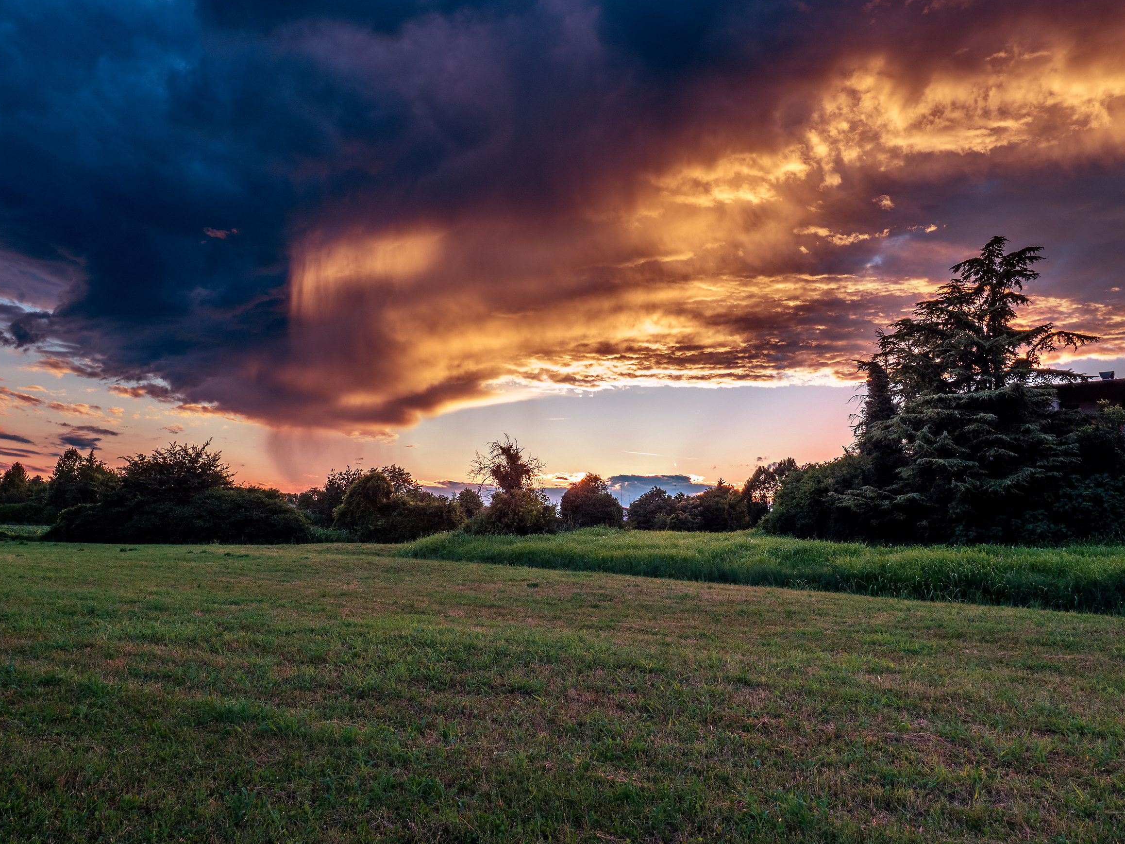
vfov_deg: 48.2
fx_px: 943
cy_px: 408
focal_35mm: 29
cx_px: 548
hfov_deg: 61.6
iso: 64
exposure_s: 1/60
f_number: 5.6
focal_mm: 14
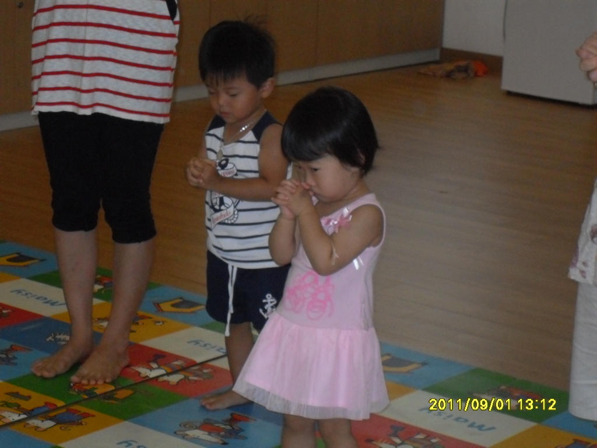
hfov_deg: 17.7
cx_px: 298
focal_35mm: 111
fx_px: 1914
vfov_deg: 13.3
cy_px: 224
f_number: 5.2
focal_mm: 18.1
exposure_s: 1/90
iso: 400
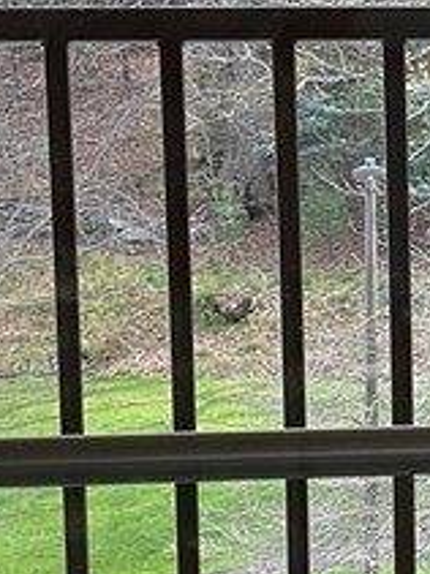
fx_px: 2338
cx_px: 721
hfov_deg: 10.0
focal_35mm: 141
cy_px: 171
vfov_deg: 14.0
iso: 16
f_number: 1.8
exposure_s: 1/176
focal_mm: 3
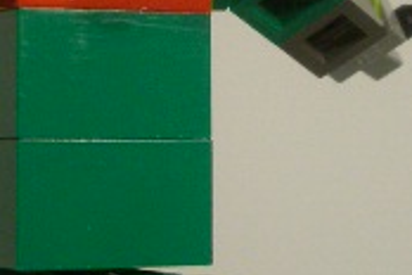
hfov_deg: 13.0
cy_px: 19
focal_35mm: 157
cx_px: 69
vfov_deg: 8.7
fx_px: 1797
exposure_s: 1/100
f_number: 2.8
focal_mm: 6.8
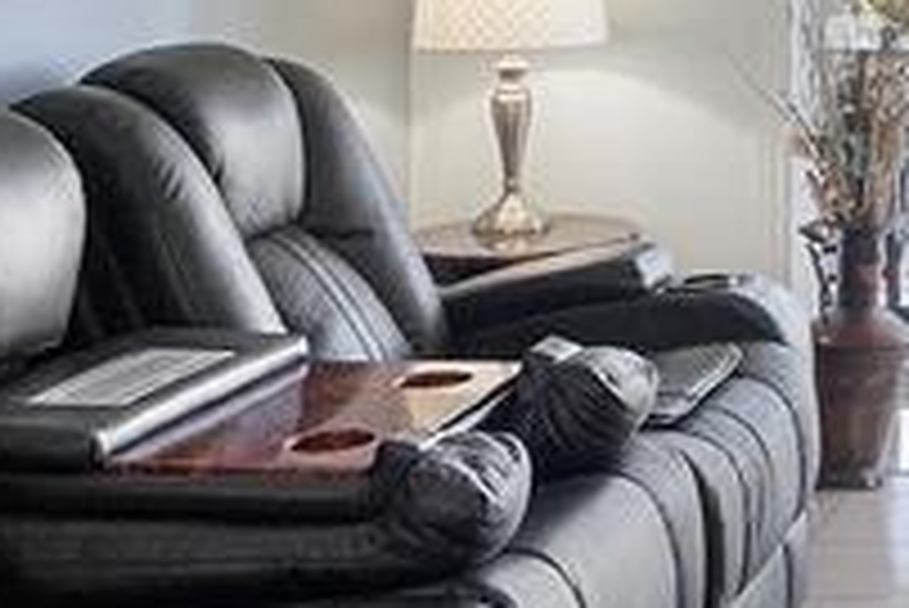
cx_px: 1341
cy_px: -68
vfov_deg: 17.4
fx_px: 1920
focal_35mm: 76
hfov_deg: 22.2
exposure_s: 1/100
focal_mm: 10
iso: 800
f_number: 8
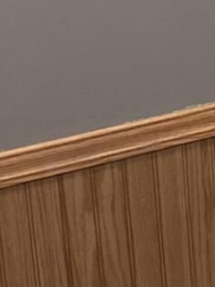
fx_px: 1242
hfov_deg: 9.0
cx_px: 502
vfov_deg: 12.6
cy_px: -126
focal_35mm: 150
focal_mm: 6.86
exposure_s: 1/30
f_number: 1.78
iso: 800
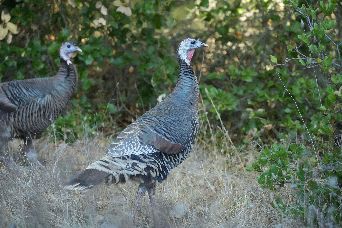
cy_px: 114
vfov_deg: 5.6
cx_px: 171
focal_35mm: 245
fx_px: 2327
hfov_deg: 8.4
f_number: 6.3
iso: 8000
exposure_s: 1/1000
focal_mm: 245
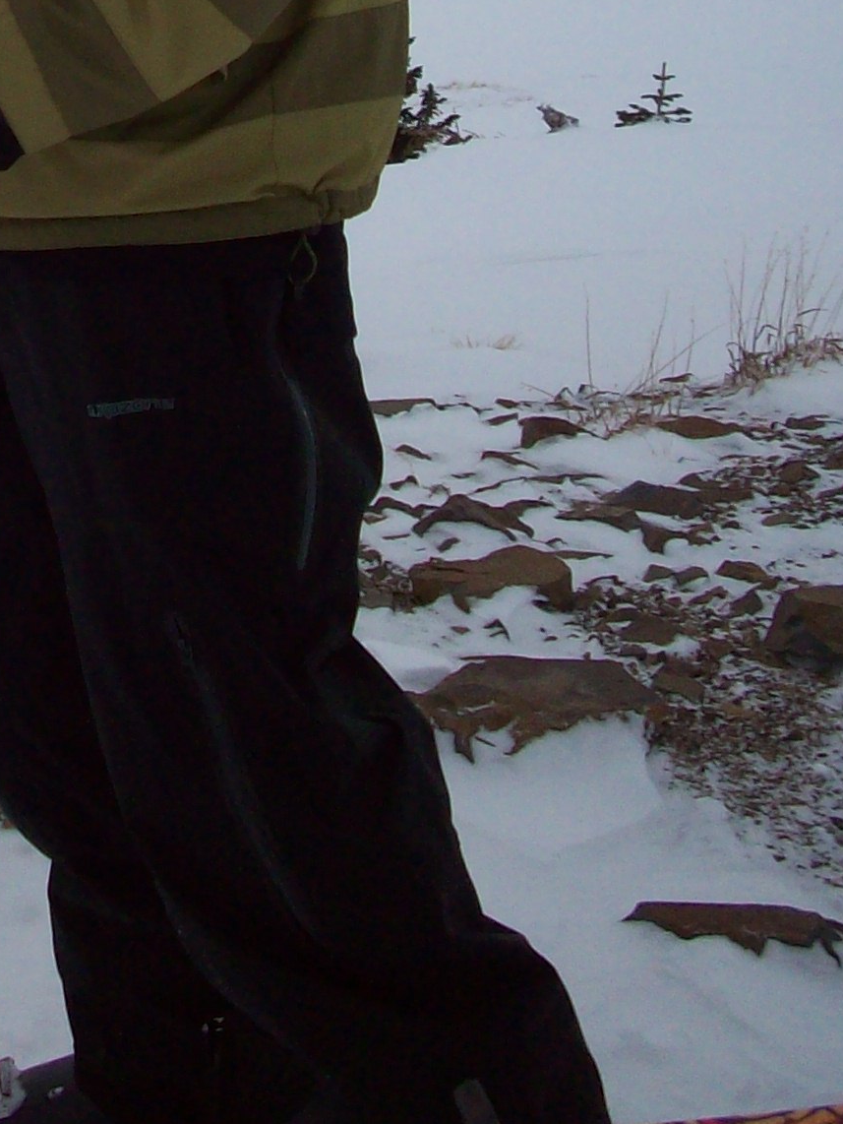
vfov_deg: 18.4
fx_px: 3213
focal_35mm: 99
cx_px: -190
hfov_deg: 14.4
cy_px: -362
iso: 80
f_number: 5.6
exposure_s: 1/713
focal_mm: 6.2
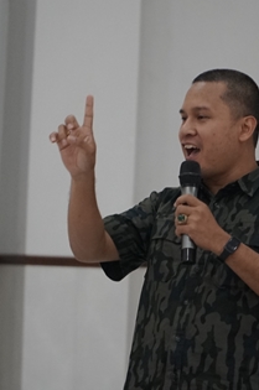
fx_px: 2685
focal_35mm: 248
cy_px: 182
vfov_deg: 8.3
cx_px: 184
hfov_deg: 5.5
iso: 2000
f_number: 4
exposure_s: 1/100
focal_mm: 104
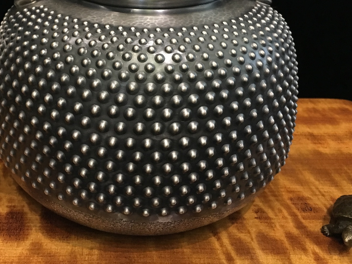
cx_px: 107
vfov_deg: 29.6
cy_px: 56
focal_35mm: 48
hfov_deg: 39.0
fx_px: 488
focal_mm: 4.15
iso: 200
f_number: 2.2
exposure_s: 1/17
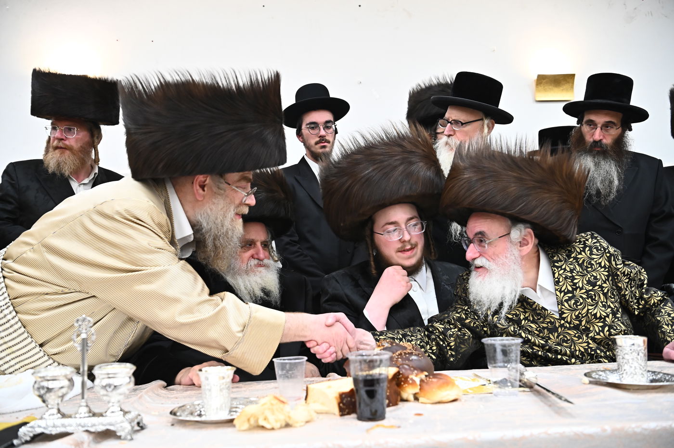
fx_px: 599
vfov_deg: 41.0
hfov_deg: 58.8
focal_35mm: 32
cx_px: 337
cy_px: 224
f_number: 4
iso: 2500
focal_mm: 32
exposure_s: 1/200
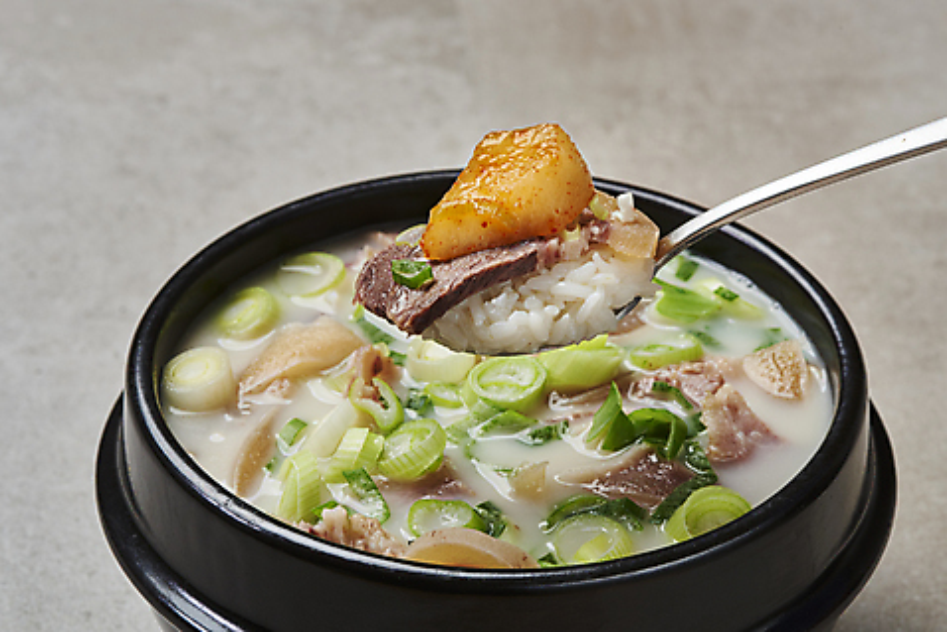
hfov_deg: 19.5
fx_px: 2763
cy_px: 316
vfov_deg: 13.0
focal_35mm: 105
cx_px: 474
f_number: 16
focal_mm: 105
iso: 100
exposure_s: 1/125
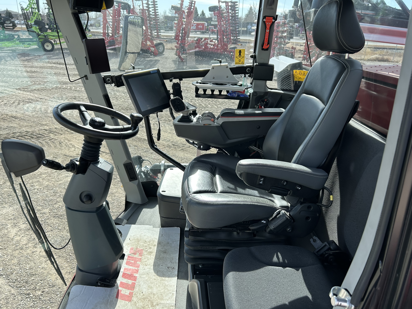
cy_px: 154
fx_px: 309
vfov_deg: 53.1
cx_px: 206
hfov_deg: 67.3
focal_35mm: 26
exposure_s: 1/1079
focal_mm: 5.7
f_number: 1.5
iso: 50
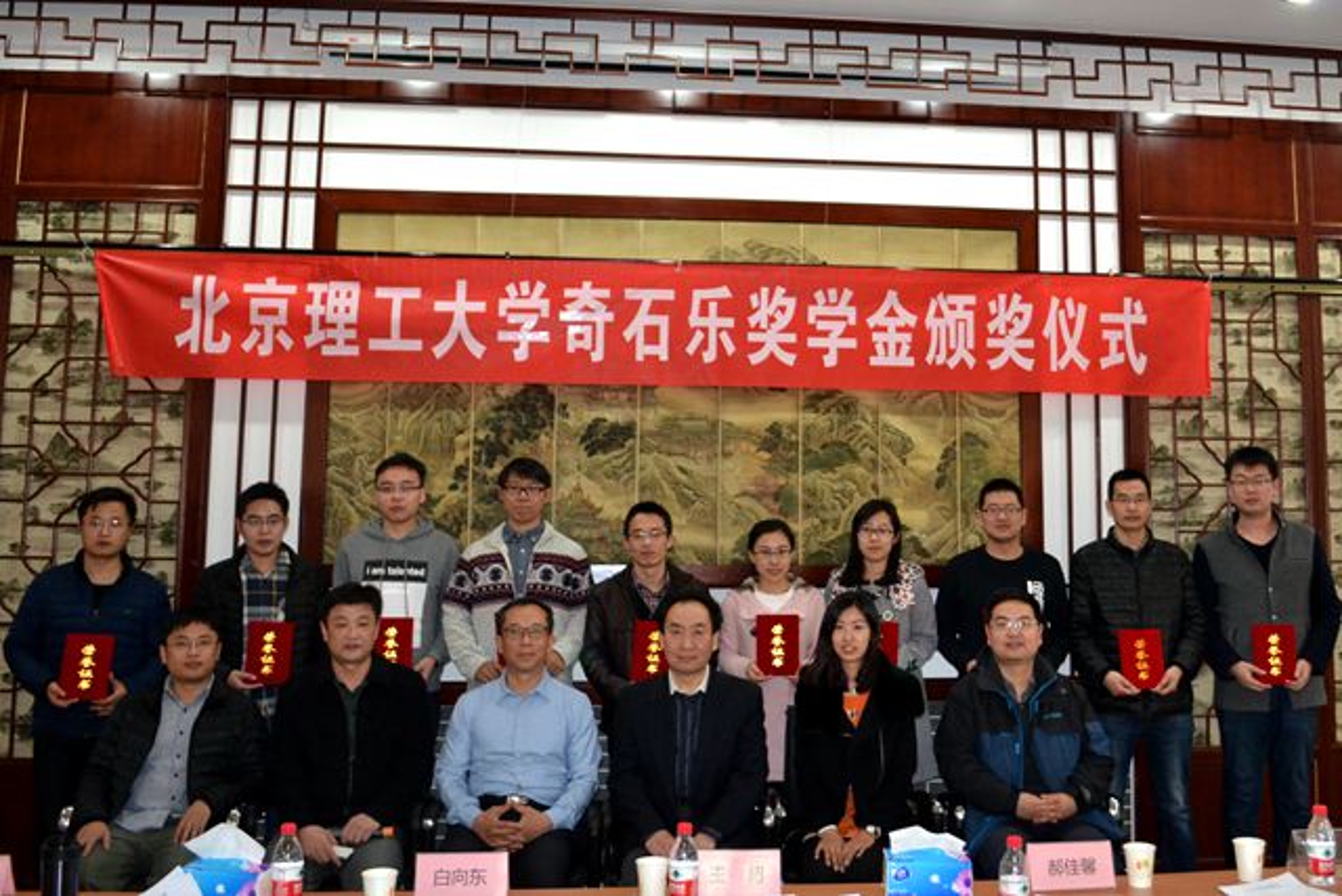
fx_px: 1007
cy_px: 448
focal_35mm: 27
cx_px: 671
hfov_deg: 67.4
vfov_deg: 48.0
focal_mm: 18
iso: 1250
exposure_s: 1/60
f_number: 3.5
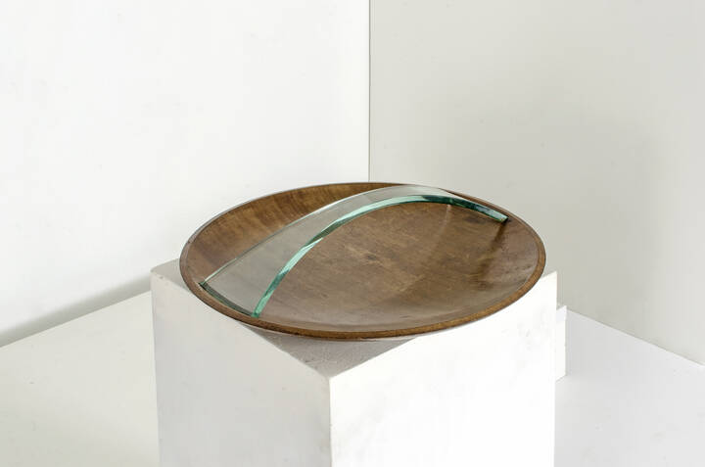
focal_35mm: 52
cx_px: 352
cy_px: 234
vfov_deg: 25.6
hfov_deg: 37.9
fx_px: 1026
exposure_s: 1/160
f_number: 18
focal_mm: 35
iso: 100
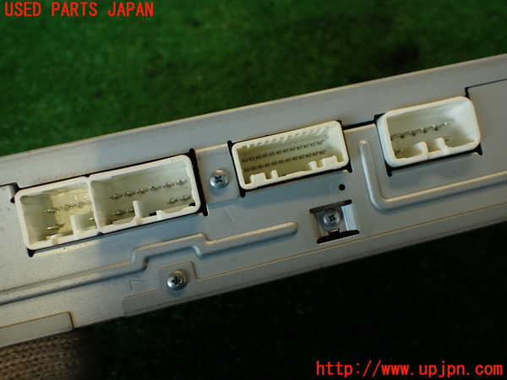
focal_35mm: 32
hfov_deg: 56.8
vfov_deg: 44.2
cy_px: 190
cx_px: 254
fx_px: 469
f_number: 2.4
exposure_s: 1/60
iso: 125
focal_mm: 5.79
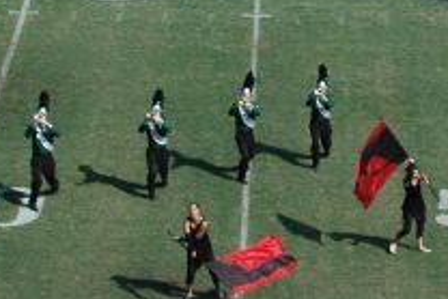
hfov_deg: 8.9
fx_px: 2845
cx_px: 489
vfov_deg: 6.0
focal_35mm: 228
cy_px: 19
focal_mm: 31
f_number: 9
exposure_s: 1/320
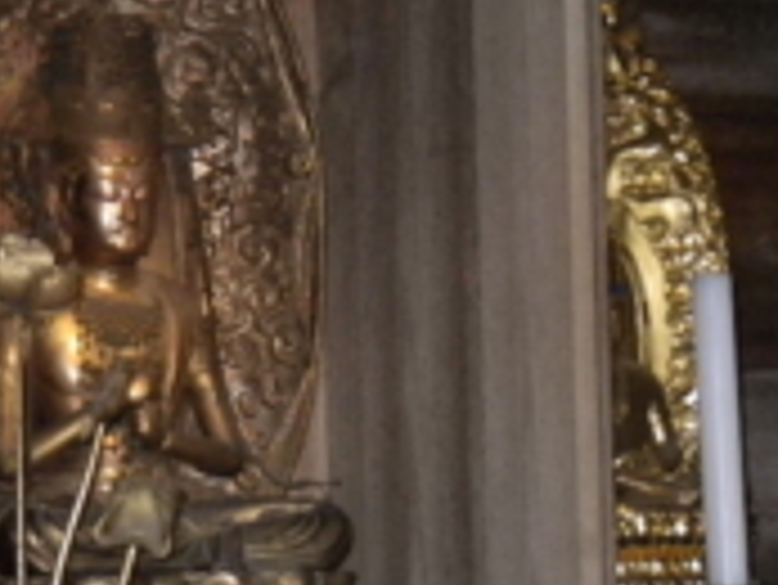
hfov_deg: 12.2
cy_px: 549
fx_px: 3621
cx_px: 184
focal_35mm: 161
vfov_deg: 9.2
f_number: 4.6
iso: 800
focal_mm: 11.1
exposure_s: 1/80
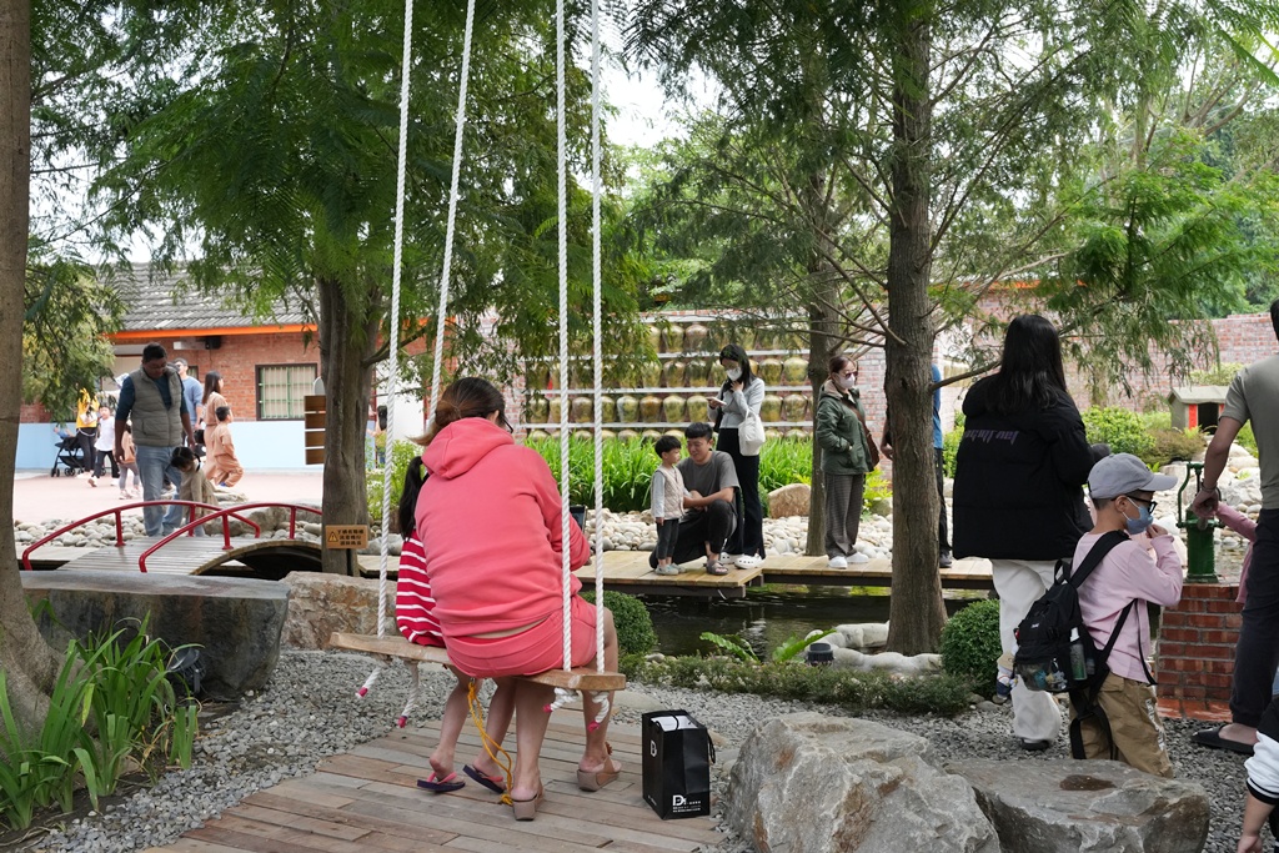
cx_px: 640
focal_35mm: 37
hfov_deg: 51.5
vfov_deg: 35.7
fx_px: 1325
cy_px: 426
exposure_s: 1/800
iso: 3200
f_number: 8
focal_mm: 37.3
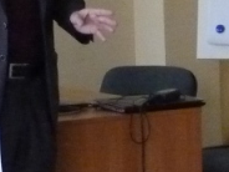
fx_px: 1799
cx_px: 235
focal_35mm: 272
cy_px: -10
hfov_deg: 7.2
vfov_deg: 5.4
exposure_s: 1/30
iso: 800
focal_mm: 8.7
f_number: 3.2
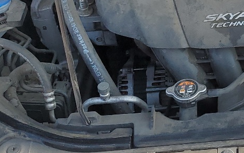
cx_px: 326
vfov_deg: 13.4
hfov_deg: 19.9
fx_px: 632
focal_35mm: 95
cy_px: -22
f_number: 1.5
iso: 50
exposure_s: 1/833
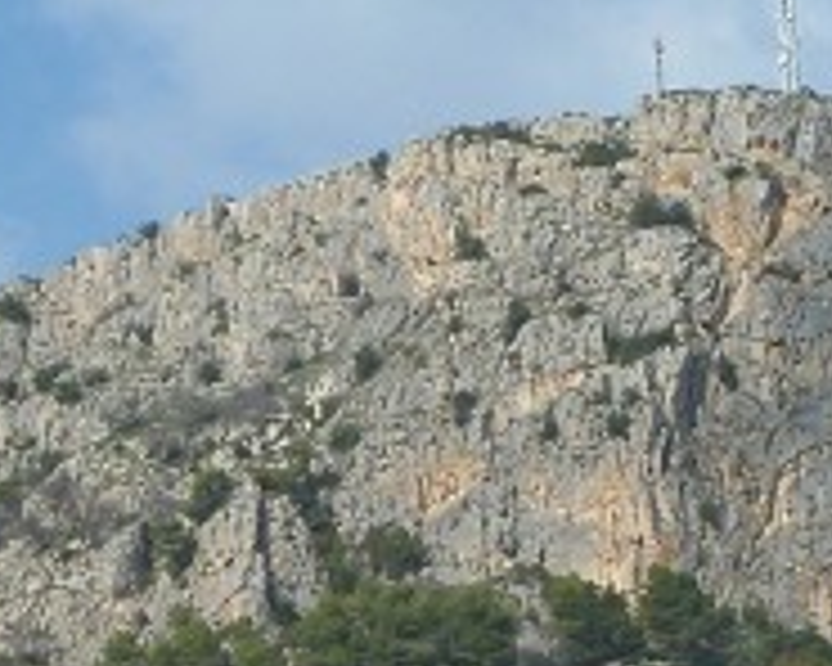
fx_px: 4925
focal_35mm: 200
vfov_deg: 7.6
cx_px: 917
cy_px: 1040
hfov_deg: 9.6
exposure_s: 1/400
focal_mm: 7.9
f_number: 5
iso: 80
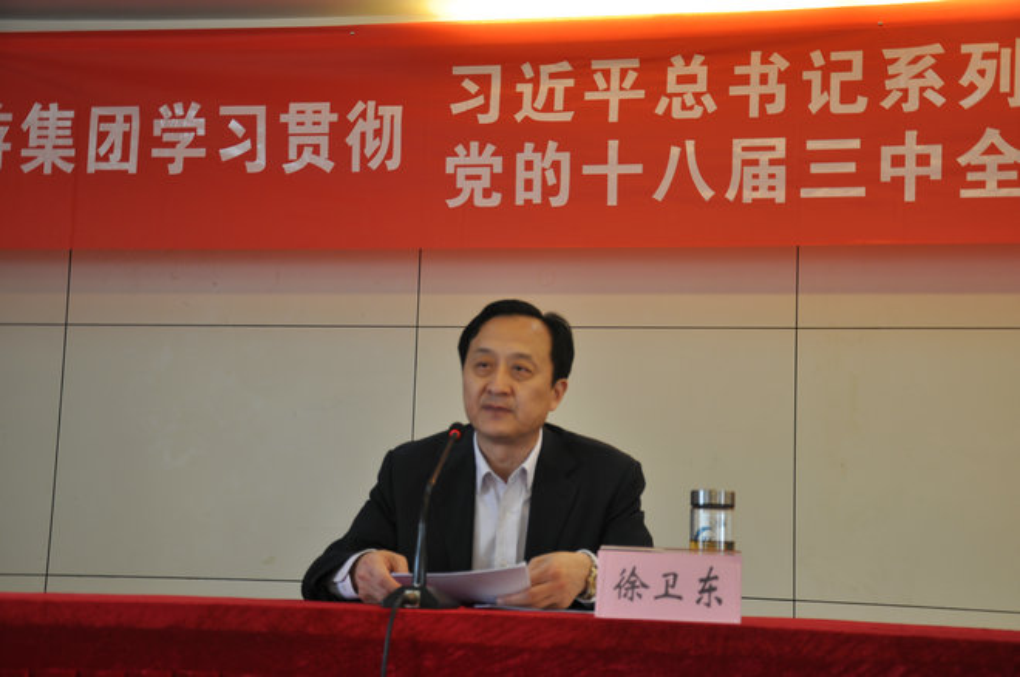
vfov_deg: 21.5
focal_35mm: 63
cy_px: 338
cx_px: 510
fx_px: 1782
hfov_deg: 31.9
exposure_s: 1/13
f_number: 4.8
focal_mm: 42
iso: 200
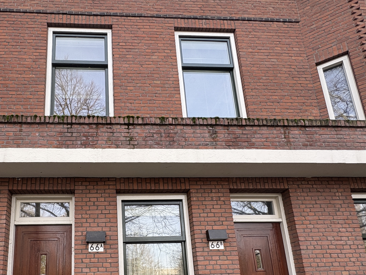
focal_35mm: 26
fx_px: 275
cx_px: 118
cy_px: 223
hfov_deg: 65.3
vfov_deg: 49.7
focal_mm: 2.22
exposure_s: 1/126
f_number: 2.2
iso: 40
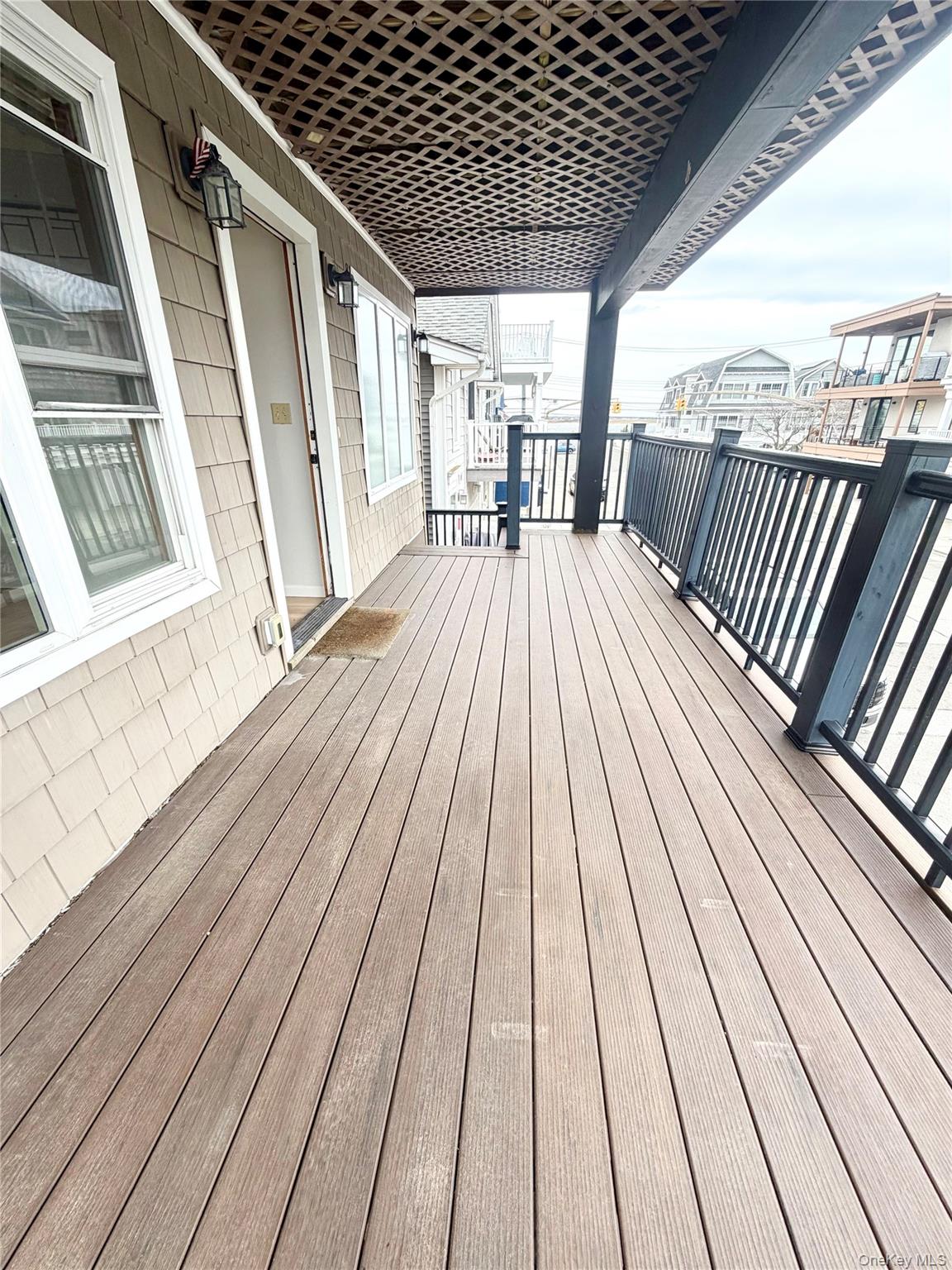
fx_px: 513
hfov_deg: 85.7
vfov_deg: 102.1
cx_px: 476
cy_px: 635
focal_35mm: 14
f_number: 2.2
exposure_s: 1/395
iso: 50
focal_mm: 2.22
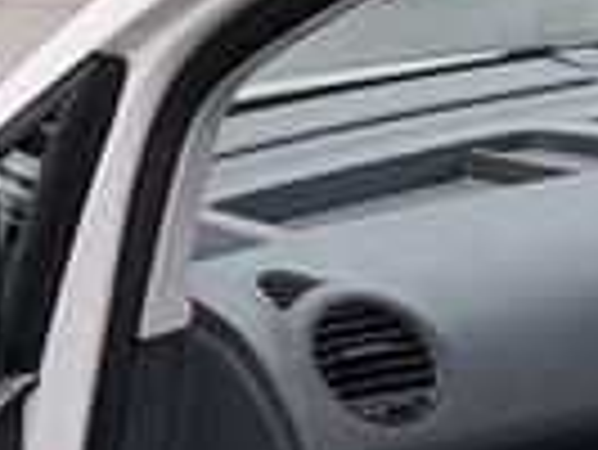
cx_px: -679
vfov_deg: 15.6
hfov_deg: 15.5
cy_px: 369
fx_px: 1625
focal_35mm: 94
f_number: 2.2
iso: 125
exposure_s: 1/99
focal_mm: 2.22
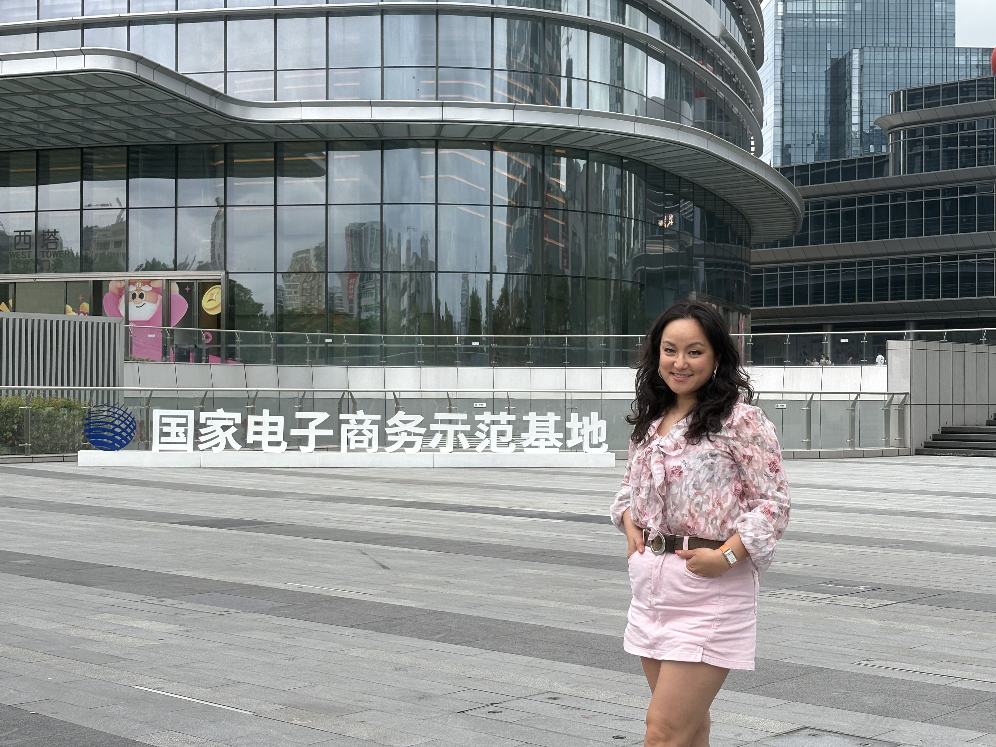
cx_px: 498
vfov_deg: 28.0
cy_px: 374
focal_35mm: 52
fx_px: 1496
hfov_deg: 36.8
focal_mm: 5.96
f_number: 1.6
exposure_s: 1/586
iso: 40
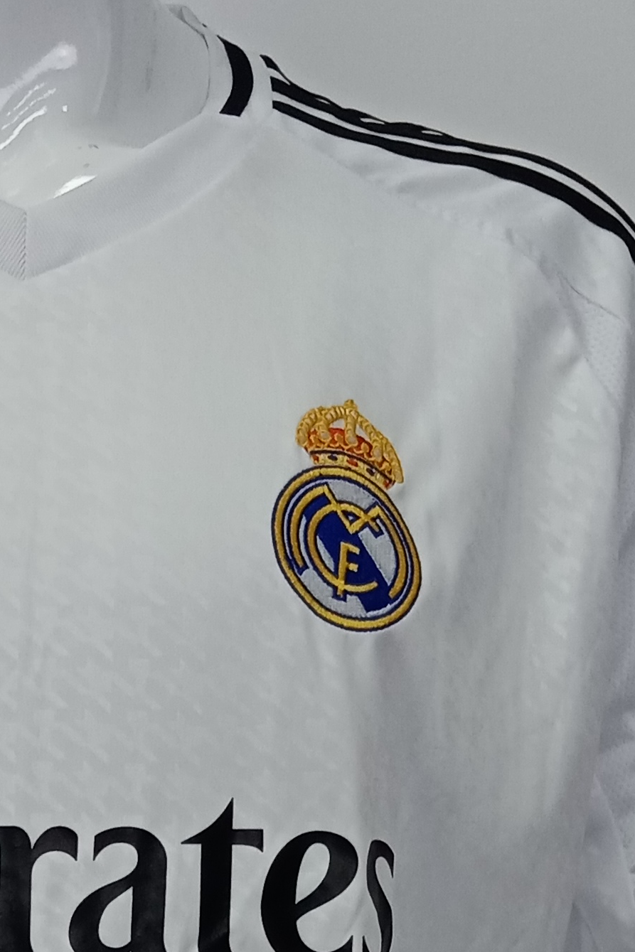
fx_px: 2222
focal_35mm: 84
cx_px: 9
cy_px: 1162
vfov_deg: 22.2
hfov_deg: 16.0
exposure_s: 1/137
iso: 106
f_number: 1.8
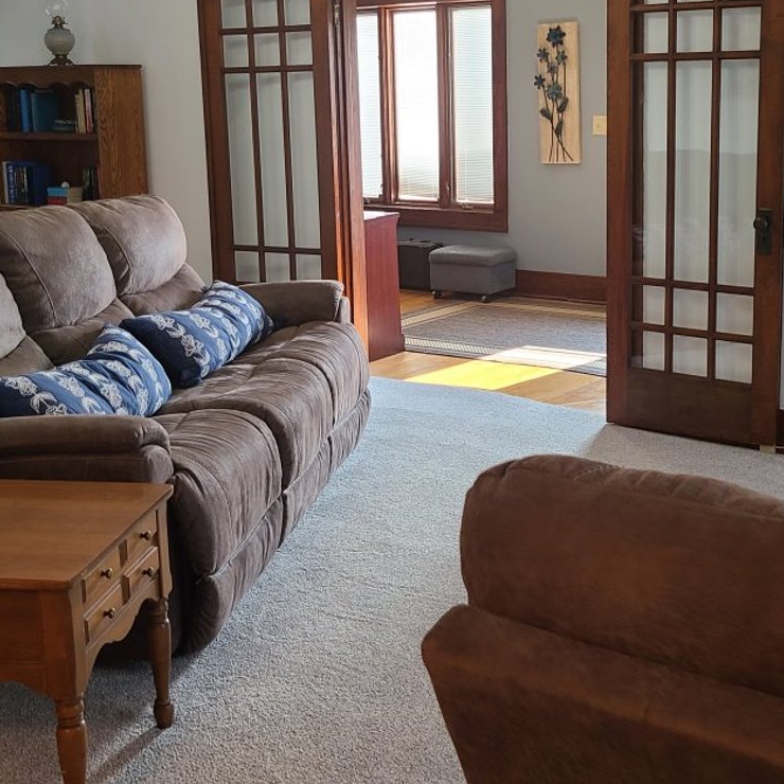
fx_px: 1204
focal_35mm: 47
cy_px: 284
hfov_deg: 35.8
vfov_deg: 35.8
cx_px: 492
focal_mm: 5.4
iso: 80
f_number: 1.8
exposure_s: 1/59
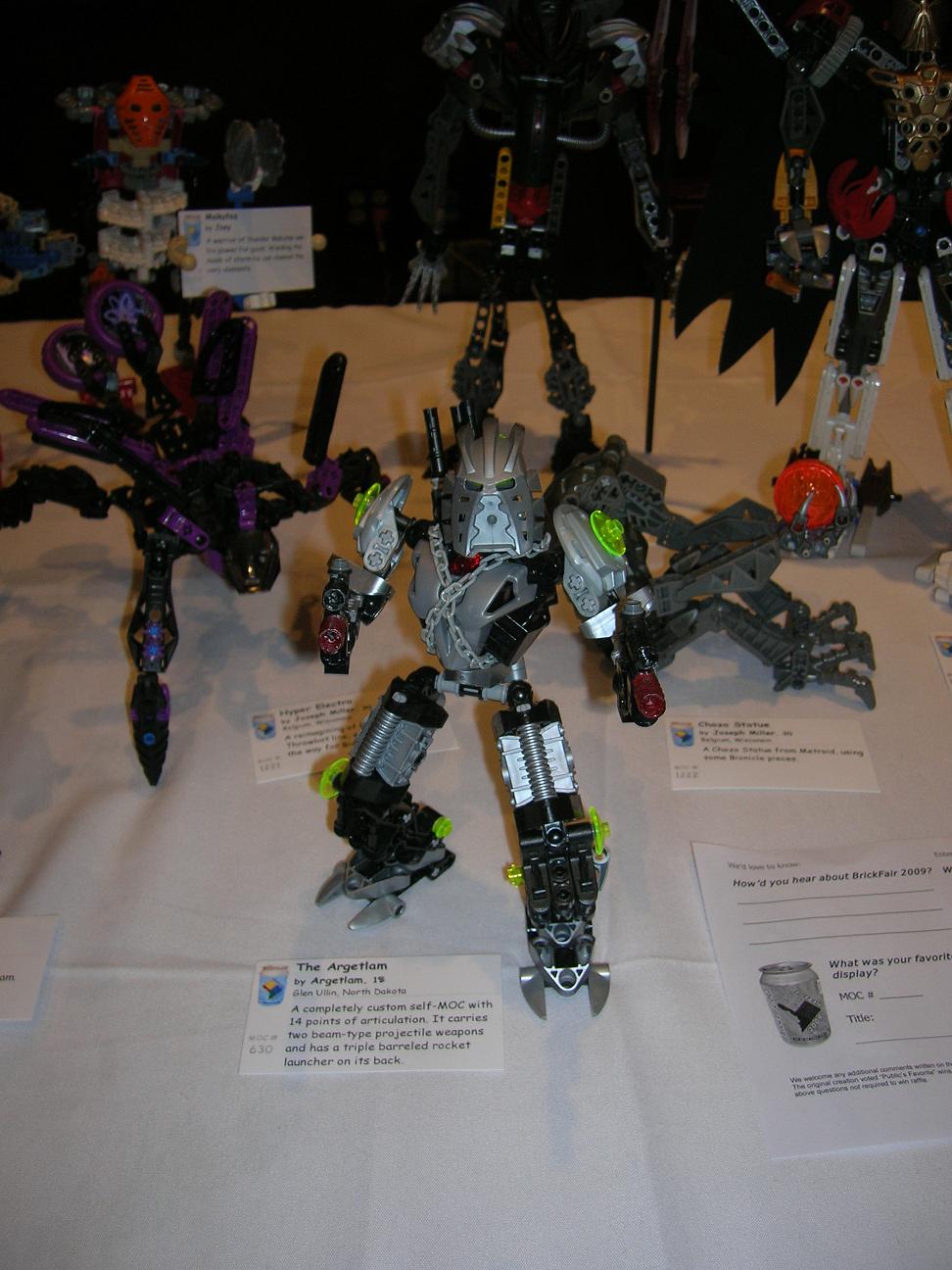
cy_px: 635
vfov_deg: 54.0
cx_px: 476
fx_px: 1247
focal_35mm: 34
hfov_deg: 41.8
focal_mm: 5.7
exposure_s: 1/60.1
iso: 50
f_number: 2.9
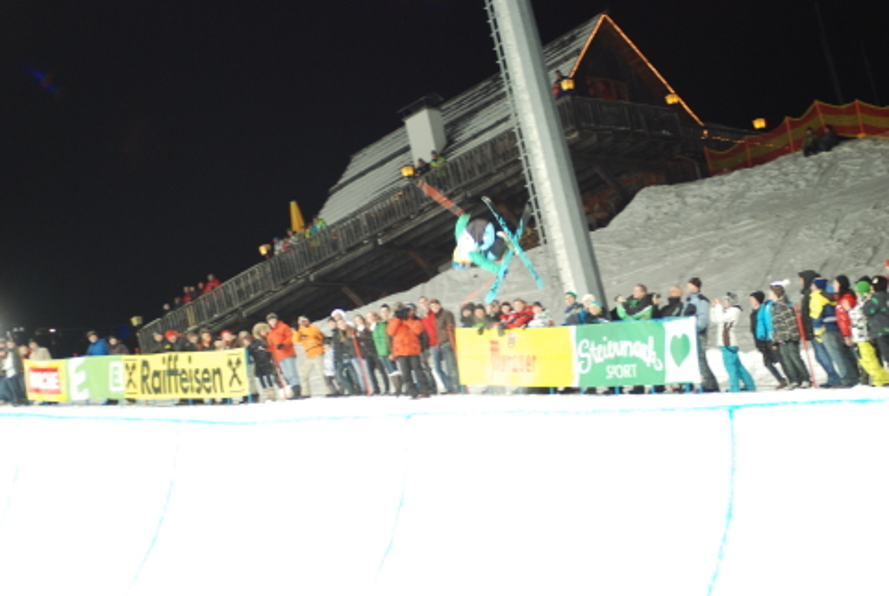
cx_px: 444
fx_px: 2598
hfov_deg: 19.4
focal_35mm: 105
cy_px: 298
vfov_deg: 13.1
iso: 400
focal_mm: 70
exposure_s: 1/30
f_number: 4
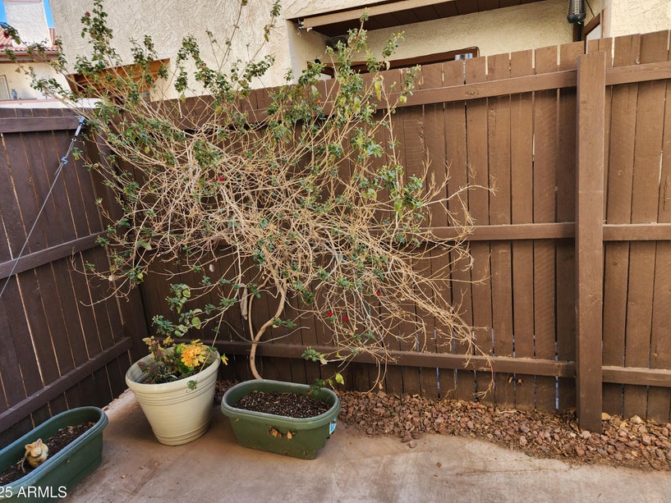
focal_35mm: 24
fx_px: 465
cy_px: 254
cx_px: 329
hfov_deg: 71.6
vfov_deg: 56.8
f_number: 1.8
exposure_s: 1/180
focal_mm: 6.4
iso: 25
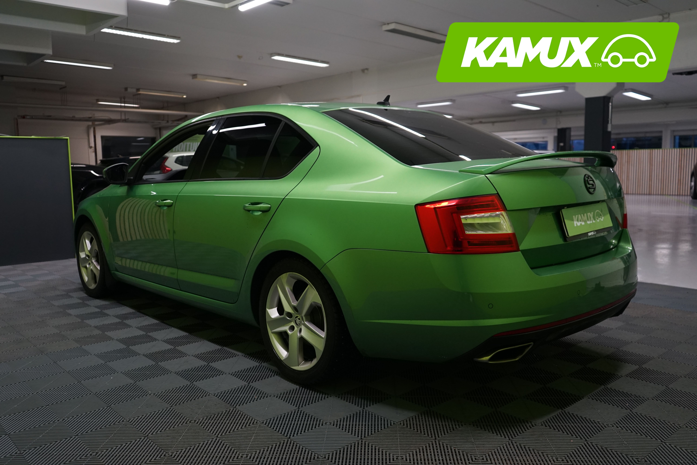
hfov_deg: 63.7
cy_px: 232
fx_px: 561
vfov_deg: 45.0
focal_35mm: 29
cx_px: 348
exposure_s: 1/50
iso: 1000
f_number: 4
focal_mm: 29
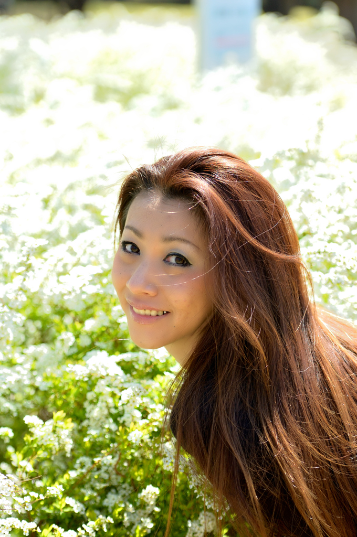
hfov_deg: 13.0
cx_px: 178
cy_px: 268
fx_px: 1566
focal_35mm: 105
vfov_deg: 19.5
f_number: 2.8
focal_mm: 70
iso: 200
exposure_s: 1/800
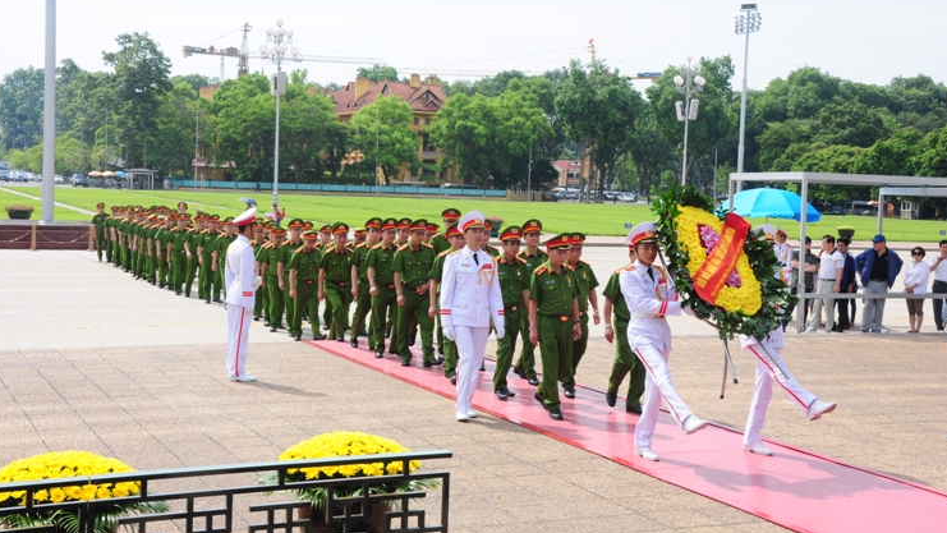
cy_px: 233
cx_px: 476
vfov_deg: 23.5
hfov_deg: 40.6
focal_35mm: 51
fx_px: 1281
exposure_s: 1/125
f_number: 14
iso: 250
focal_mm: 32
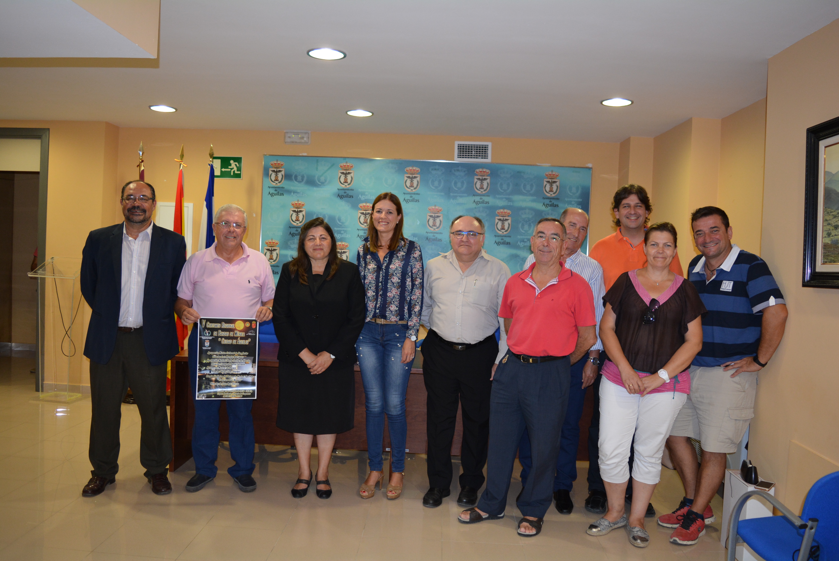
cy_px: 280
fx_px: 700
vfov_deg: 43.7
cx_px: 420
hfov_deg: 61.9
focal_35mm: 30
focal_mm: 20
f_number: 3.5
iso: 800
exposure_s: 1/60
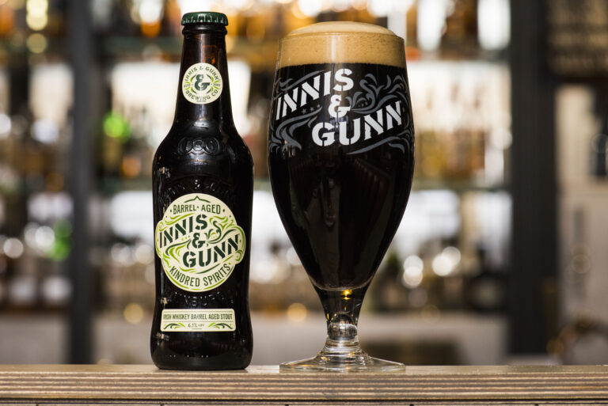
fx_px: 1774
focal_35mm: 105
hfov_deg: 19.4
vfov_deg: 13.1
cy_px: 203
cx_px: 304
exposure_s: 1/100
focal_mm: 105
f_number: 8
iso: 800
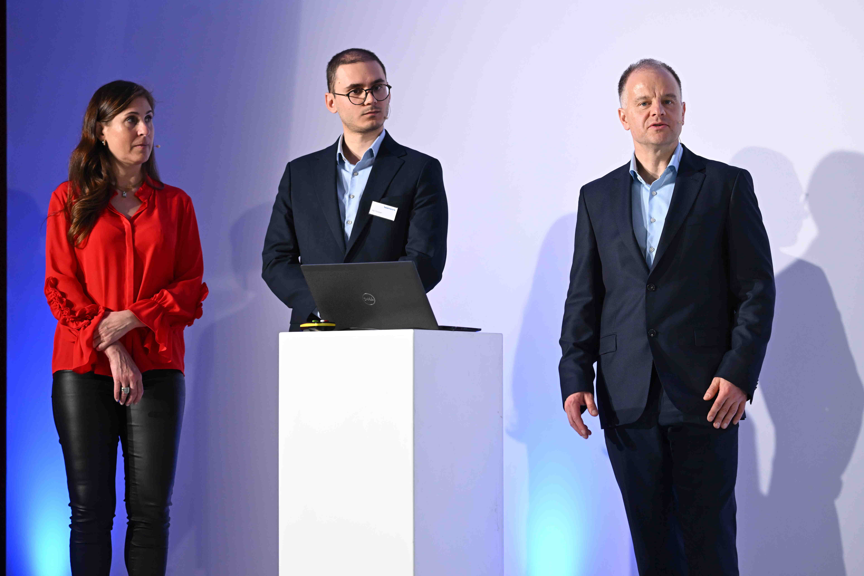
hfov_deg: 17.1
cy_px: 288
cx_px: 432
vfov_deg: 11.4
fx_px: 2880
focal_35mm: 120
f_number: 4.5
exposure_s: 1/125
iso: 2000
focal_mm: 120
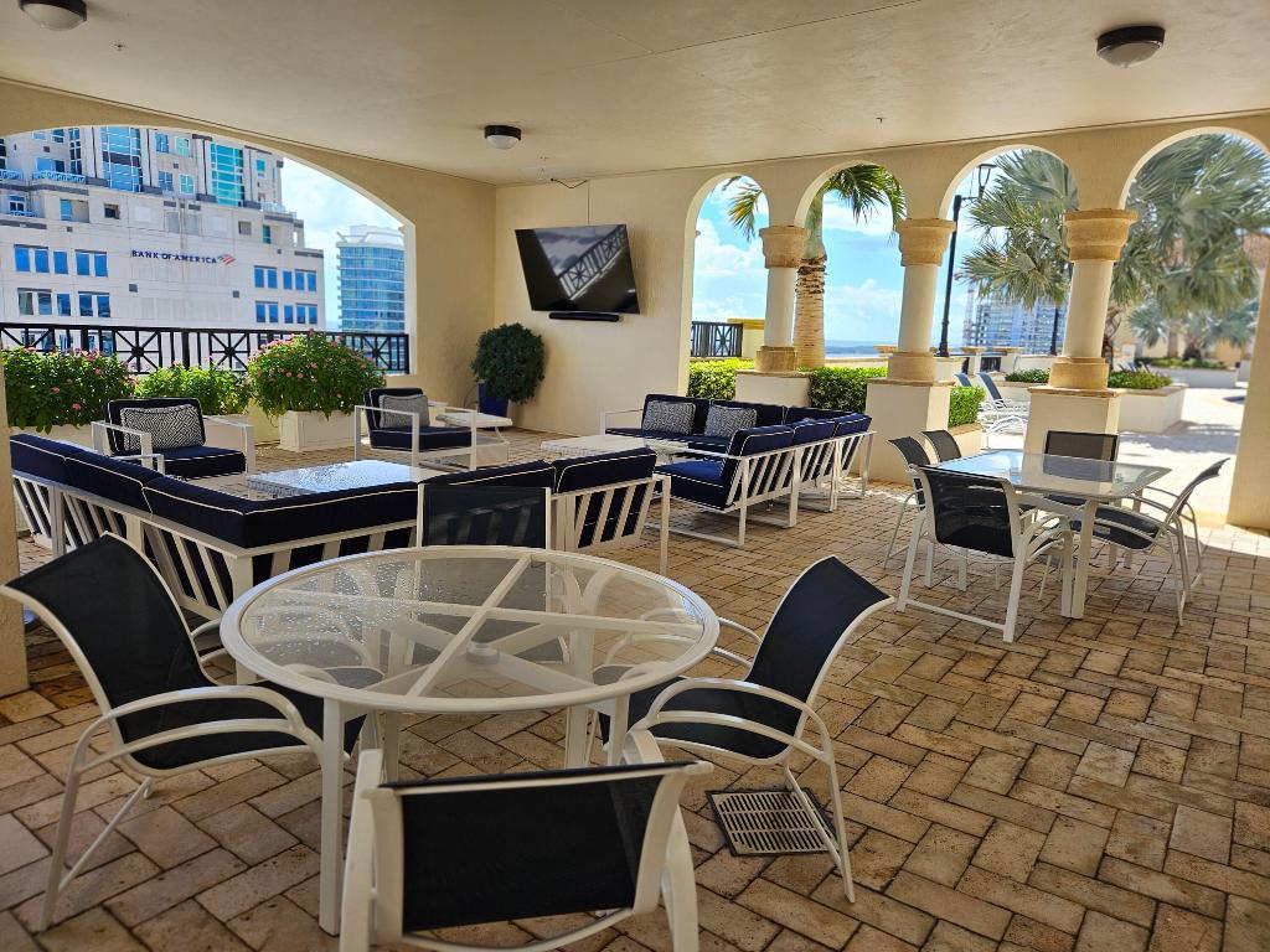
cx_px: 635
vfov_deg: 58.9
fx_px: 844
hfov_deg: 73.9
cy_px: 476
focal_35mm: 23
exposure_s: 1/779
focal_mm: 5.4
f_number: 1.8
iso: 25
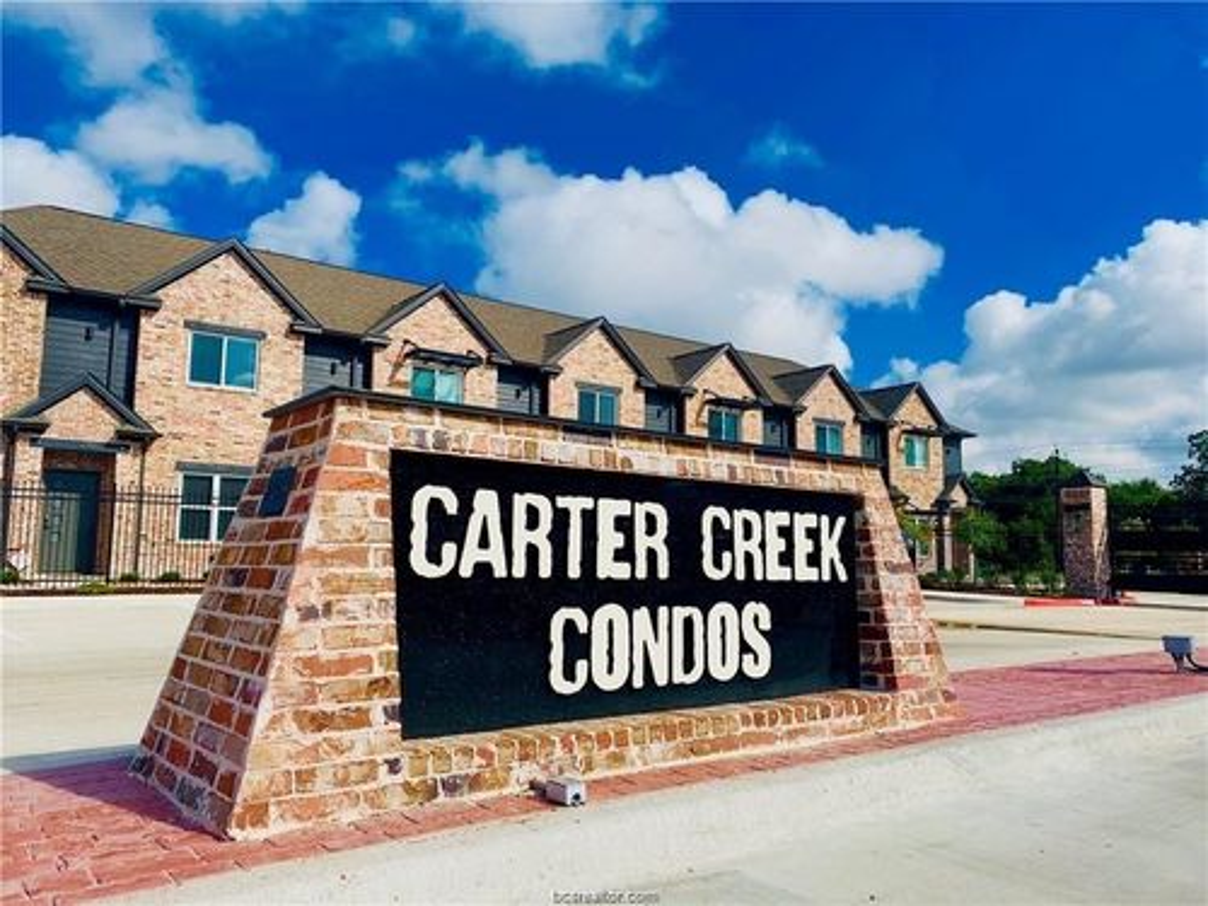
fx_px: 907
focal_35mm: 26
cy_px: 453
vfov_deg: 53.1
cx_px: 604
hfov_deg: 67.3
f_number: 1.8
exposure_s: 1/3788
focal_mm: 4.25
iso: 25
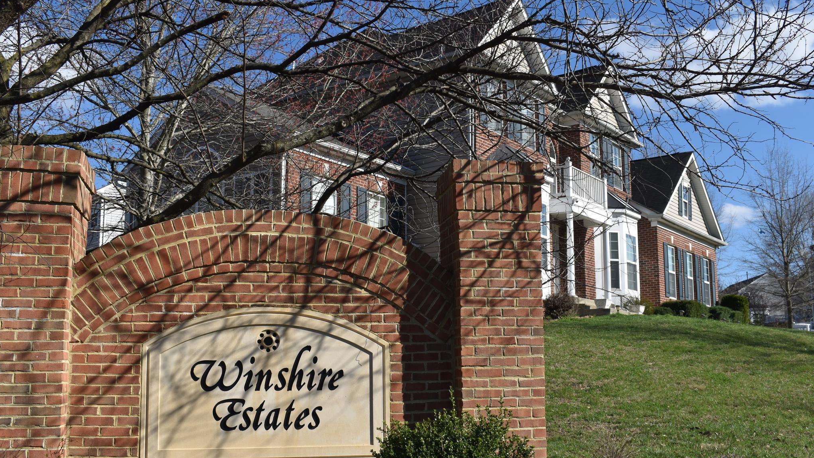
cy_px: 257
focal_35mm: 38
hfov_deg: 52.8
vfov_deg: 31.2
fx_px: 820
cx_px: 409
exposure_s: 1/250
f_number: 8
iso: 100
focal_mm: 24
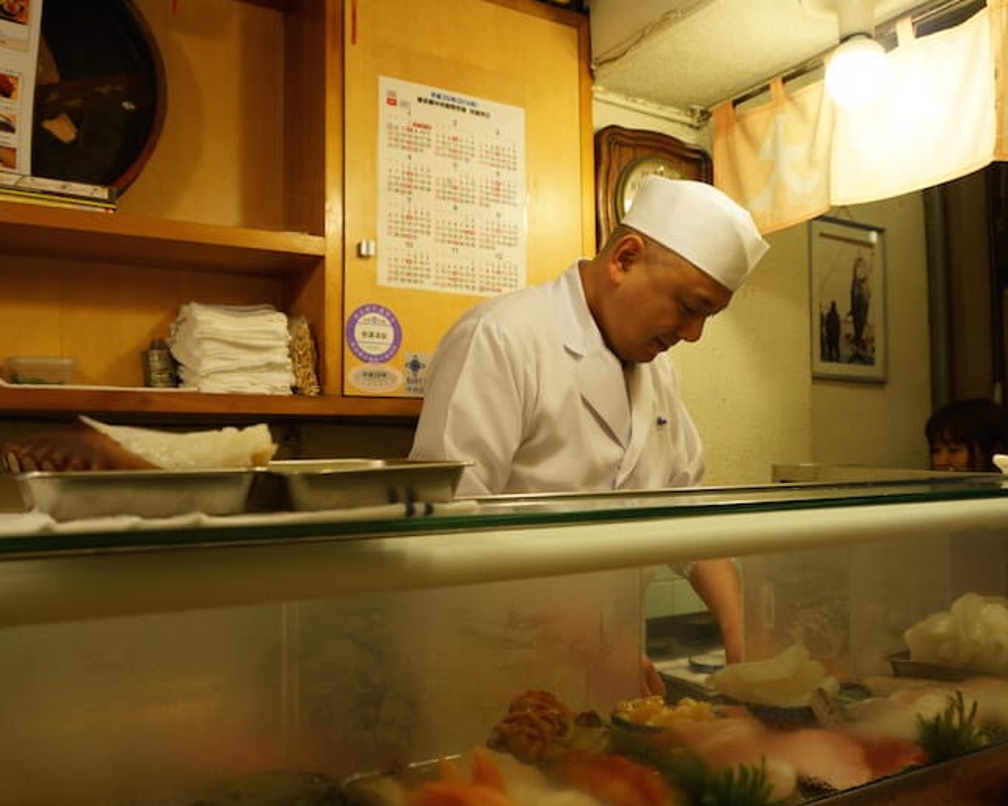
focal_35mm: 28
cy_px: 414
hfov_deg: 62.2
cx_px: 499
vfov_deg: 51.5
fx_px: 835
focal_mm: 16
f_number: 4
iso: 400
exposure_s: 1/60
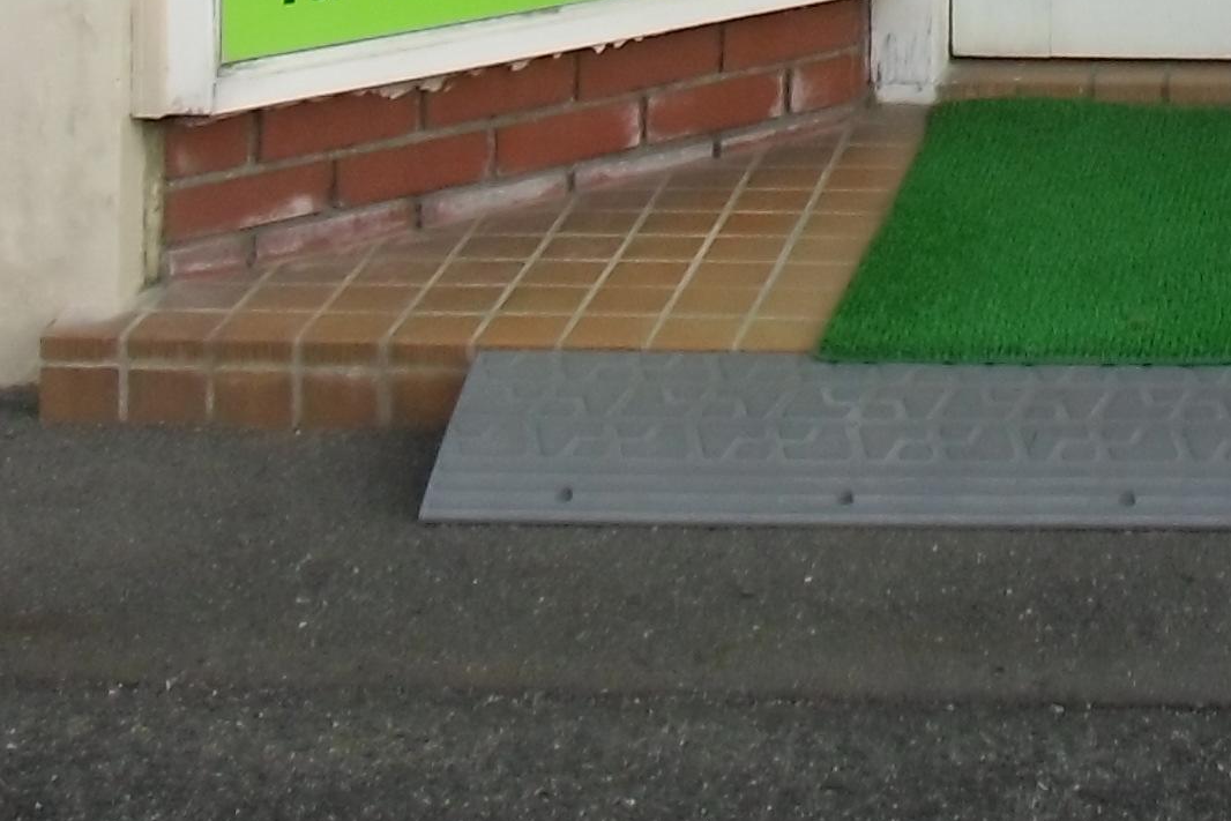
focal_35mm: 118
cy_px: -1007
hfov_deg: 16.7
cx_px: 1404
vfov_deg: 10.4
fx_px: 4035
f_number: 3.3
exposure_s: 1/200
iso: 64
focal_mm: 4.87
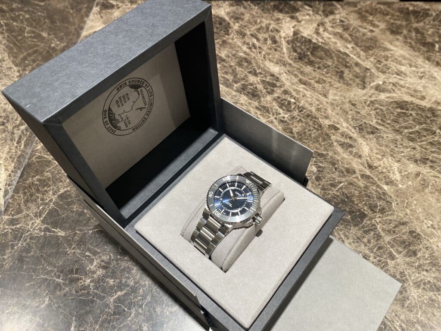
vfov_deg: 53.1
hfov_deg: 67.3
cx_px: 220
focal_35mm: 26
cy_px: 166
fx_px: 331
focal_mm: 4.25
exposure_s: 1/100
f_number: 1.8
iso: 100
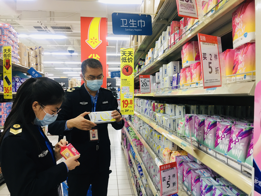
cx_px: 130
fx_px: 219
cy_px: 98
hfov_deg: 61.7
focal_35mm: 29
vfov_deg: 48.2
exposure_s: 1/17
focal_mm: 4.15
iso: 40
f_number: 2.2
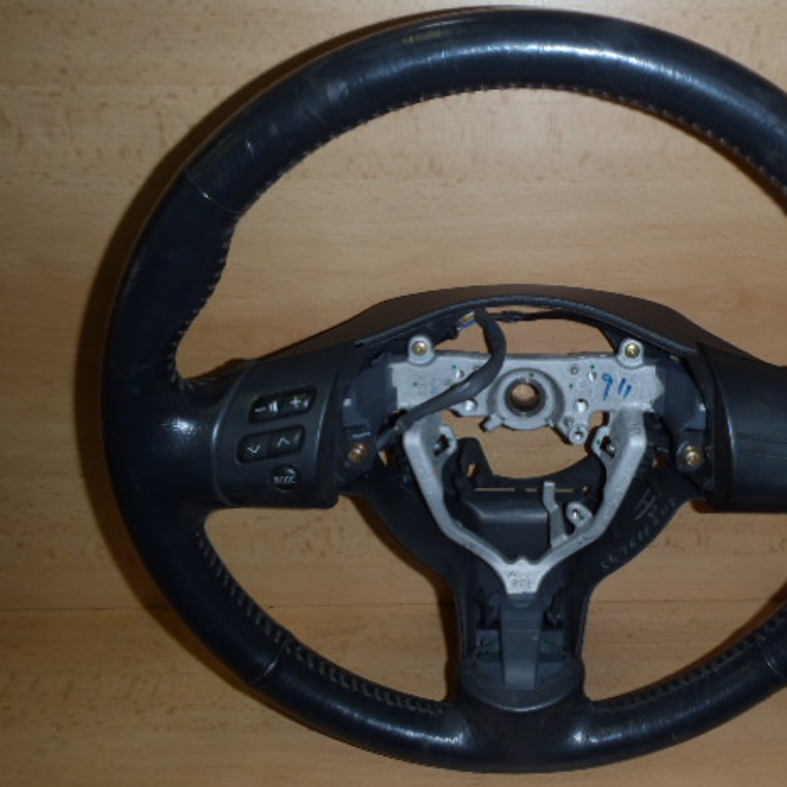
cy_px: 392
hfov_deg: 47.6
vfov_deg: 48.5
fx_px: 875
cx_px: 530
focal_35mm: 34
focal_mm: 5
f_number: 3.9
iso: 100
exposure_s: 1/30
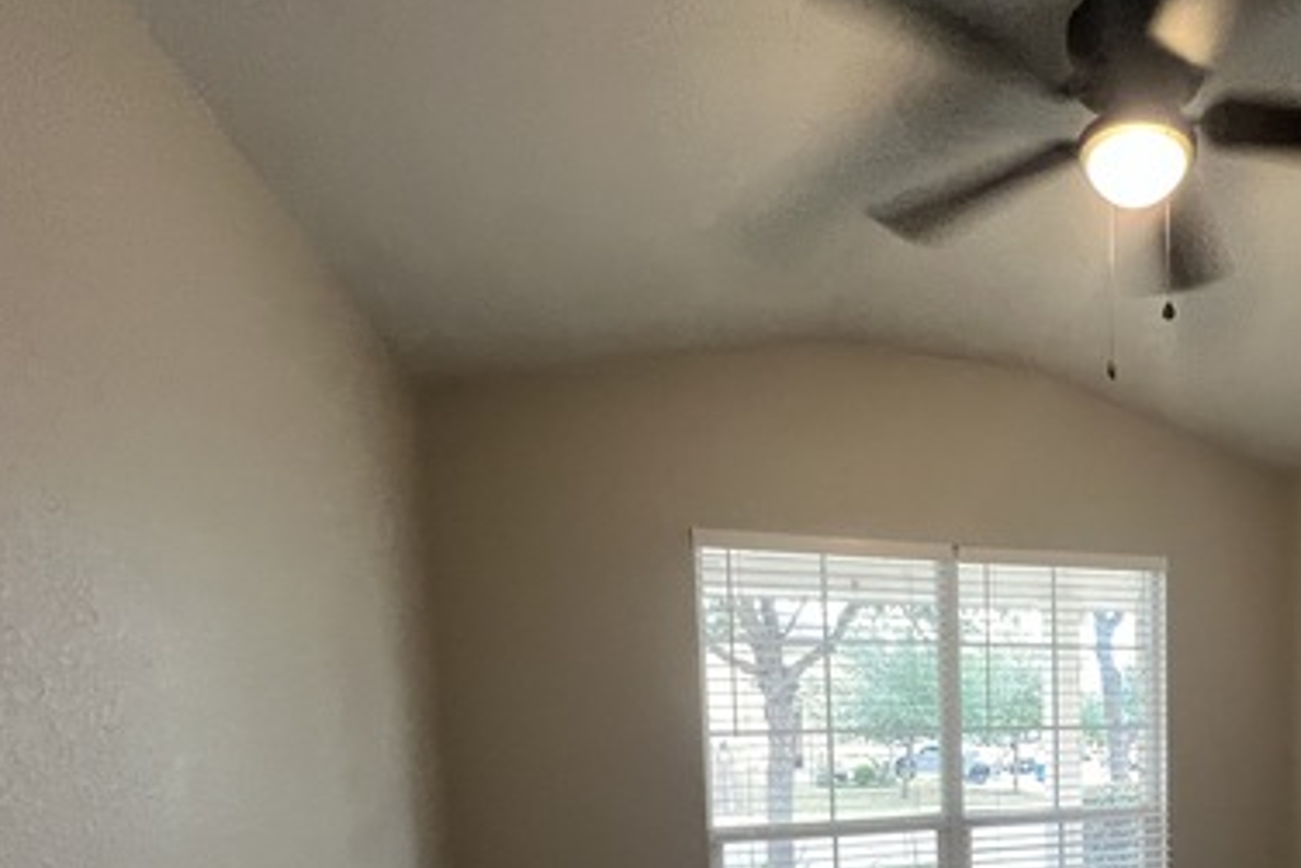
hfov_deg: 68.9
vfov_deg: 48.6
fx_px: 831
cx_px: 1038
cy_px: 799
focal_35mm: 23
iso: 400
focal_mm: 1.57
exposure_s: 1/60
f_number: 1.8
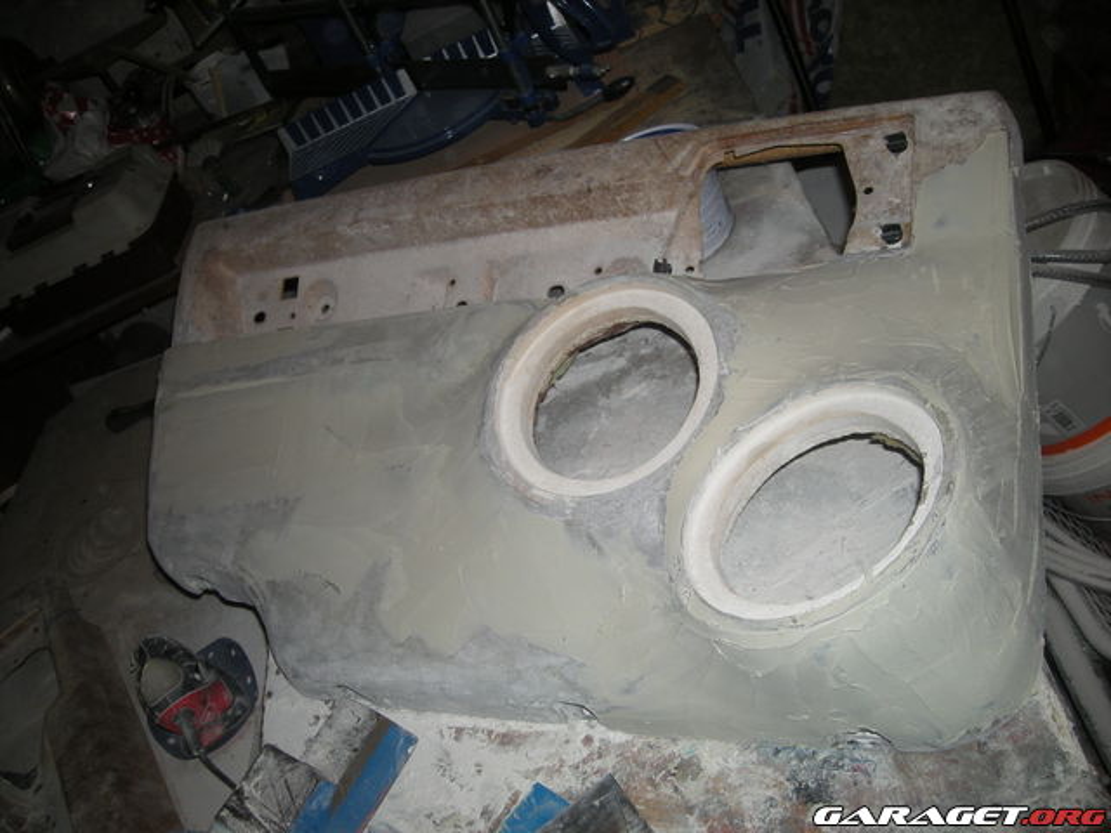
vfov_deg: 40.7
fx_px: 1123
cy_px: 416
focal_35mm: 35
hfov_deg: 52.6
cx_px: 556
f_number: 2.8
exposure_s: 1/60
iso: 50
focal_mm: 5.7
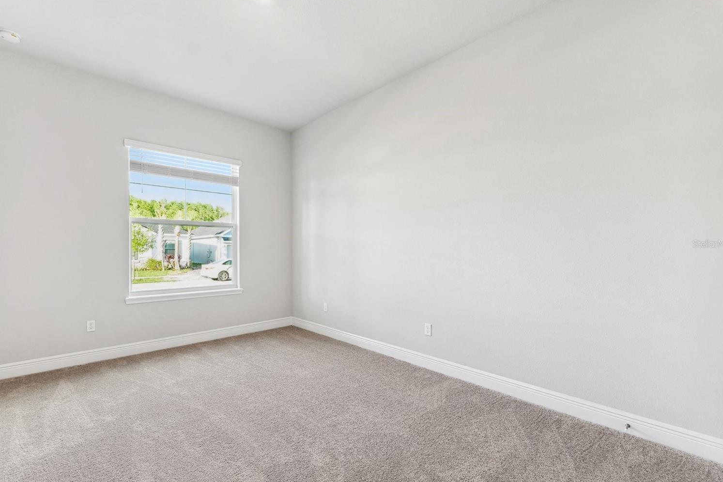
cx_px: 349
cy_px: 244
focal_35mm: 15
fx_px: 301
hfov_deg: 100.4
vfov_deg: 77.3
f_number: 8
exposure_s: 1/15
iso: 400
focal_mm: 14
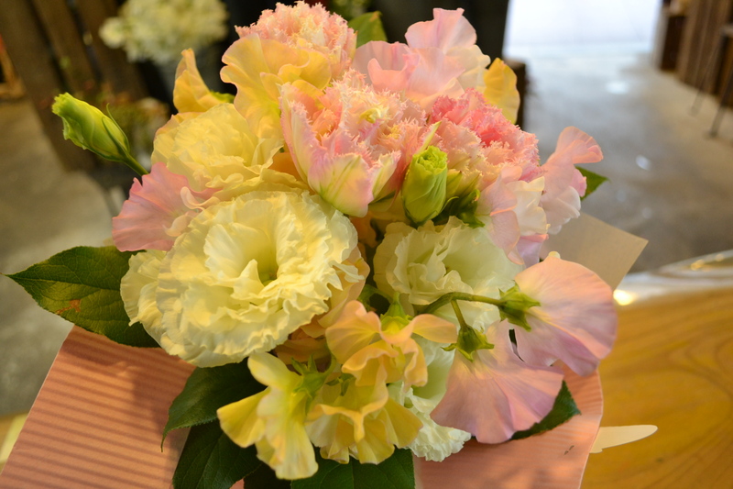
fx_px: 550
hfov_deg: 67.4
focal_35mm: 27
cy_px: 244
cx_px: 366
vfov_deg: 47.9
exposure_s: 1/60
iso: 800
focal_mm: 18
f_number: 3.5
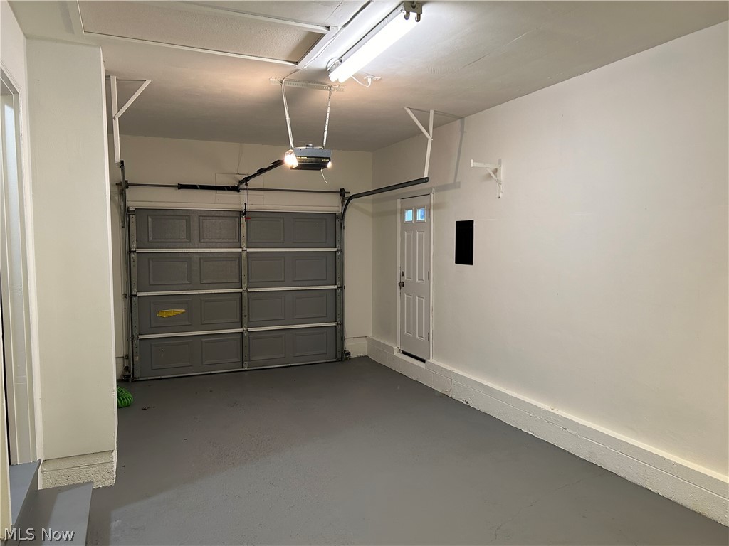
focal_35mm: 26
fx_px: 548
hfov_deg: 67.3
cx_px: 364
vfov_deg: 53.1
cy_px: 273
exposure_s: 1/60
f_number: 1.5
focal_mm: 5.7
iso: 100
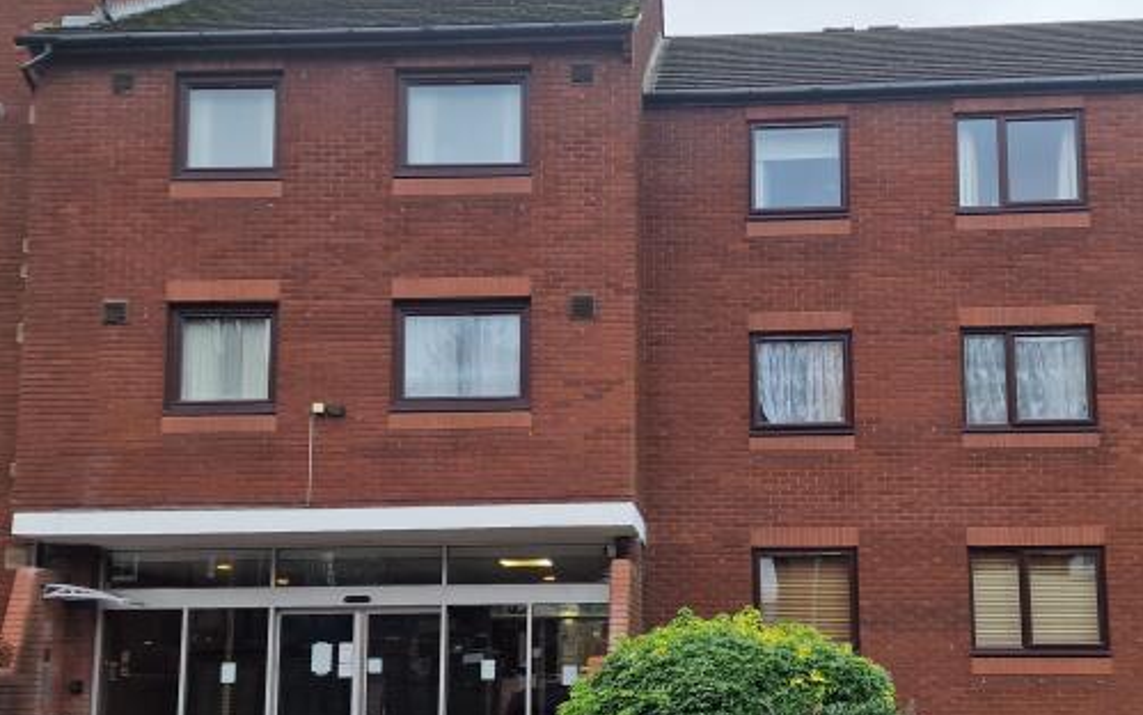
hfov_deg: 40.2
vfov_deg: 25.7
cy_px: 472
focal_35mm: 50
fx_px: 1558
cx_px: 639
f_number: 1.8
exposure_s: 1/180
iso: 50
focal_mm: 6.4
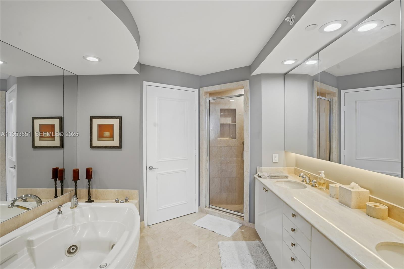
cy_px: 134
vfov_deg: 73.7
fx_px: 180
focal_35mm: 16
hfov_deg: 96.7
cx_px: 202
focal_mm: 16
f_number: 8
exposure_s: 1/8
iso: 400
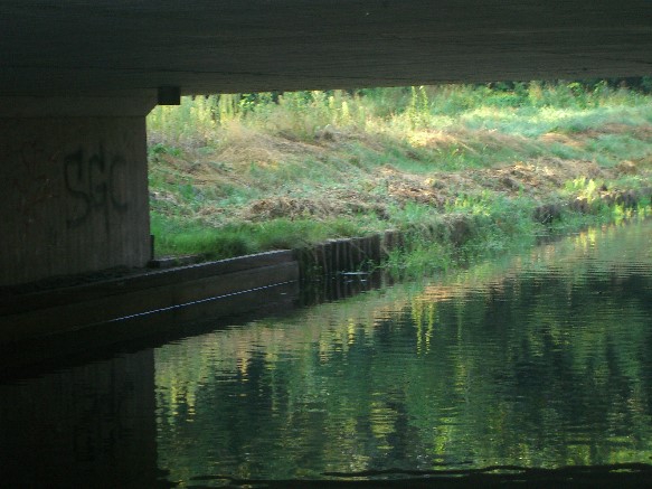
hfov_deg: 17.3
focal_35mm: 114
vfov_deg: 13.0
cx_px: 326
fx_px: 2147
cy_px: 244
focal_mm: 23.7
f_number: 5.1
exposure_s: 1/60
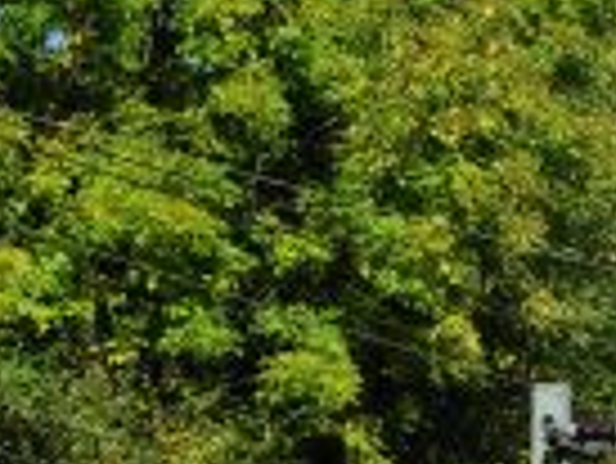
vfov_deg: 2.5
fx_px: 10537
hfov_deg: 3.3
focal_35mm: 592
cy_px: 1176
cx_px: 1488
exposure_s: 1/400
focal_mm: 55
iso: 200
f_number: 9
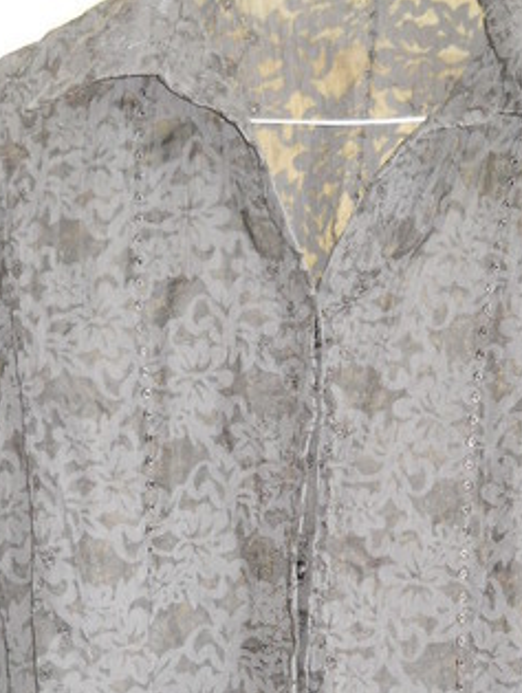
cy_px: 517
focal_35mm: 78
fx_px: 1565
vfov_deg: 24.7
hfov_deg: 18.9
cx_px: 324
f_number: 3.1
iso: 320
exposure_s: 1/30
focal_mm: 6.72
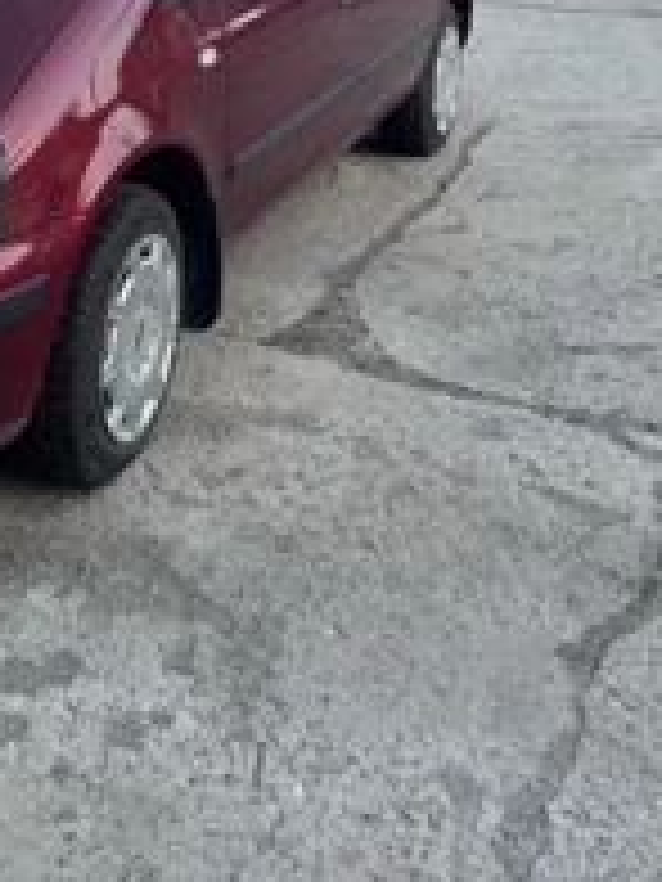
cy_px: 22
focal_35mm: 49
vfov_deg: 35.6
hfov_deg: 28.0
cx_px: 5
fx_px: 1249
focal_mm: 6.76
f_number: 1.78
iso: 80
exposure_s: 1/343
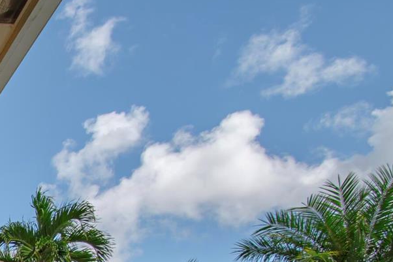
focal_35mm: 51
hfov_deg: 27.1
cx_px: -200
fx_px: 557
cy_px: 417
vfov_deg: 21.3
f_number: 9
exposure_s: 1/200
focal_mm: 10
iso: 100
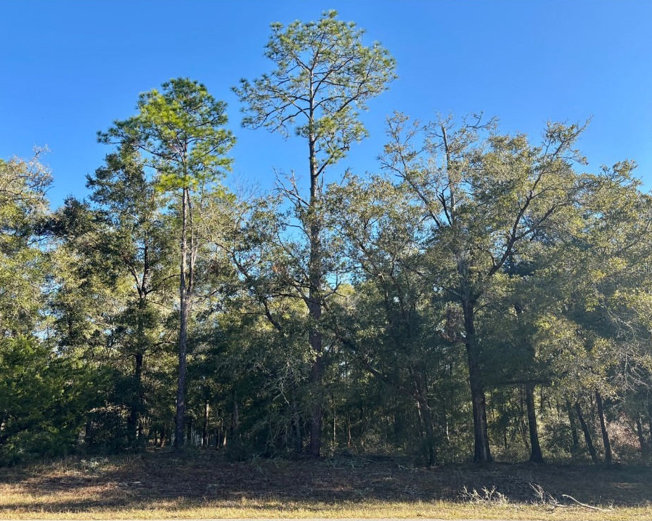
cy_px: 268
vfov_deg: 51.5
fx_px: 540
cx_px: 332
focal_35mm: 28
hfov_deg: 62.2
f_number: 1.6
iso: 50
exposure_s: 1/988
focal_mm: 5.96
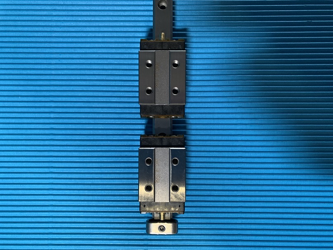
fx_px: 250
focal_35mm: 26
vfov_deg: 53.1
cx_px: 166
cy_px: 125
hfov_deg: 67.3
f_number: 1.8
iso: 400
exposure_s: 1/45
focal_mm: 4.25
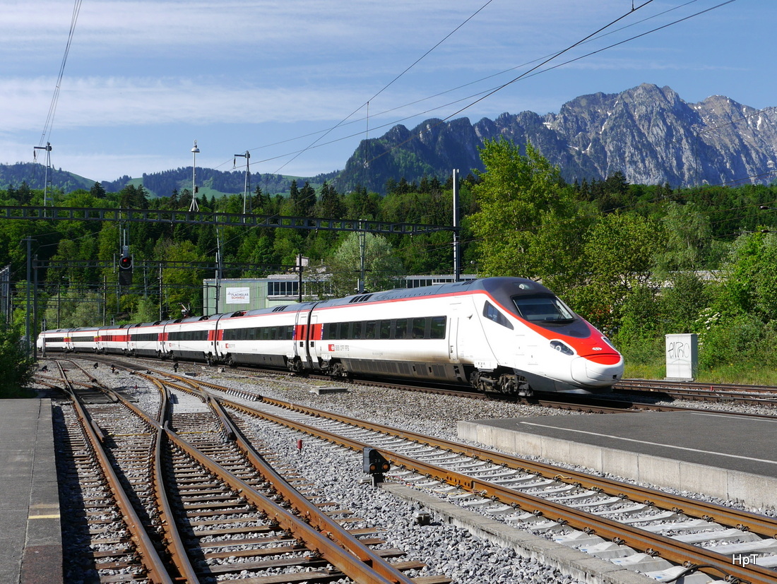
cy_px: 292
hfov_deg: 59.9
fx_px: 674
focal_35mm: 30
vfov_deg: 46.9
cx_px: 388
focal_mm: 15
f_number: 7.1
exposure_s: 1/500
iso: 160
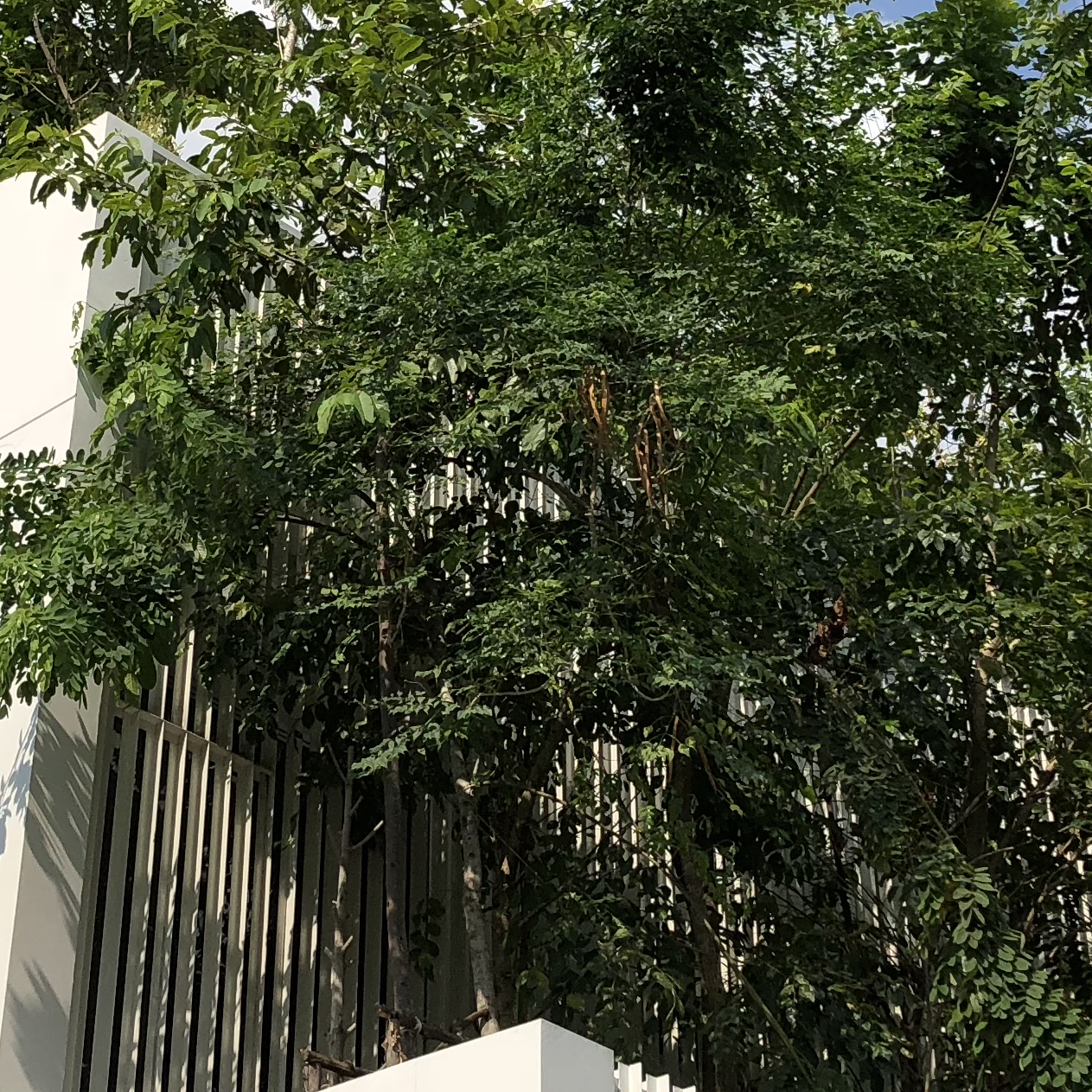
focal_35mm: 79
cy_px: 390
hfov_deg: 21.8
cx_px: 342
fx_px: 2820
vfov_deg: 21.9
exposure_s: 1/3003
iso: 20
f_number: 1.8
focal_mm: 4
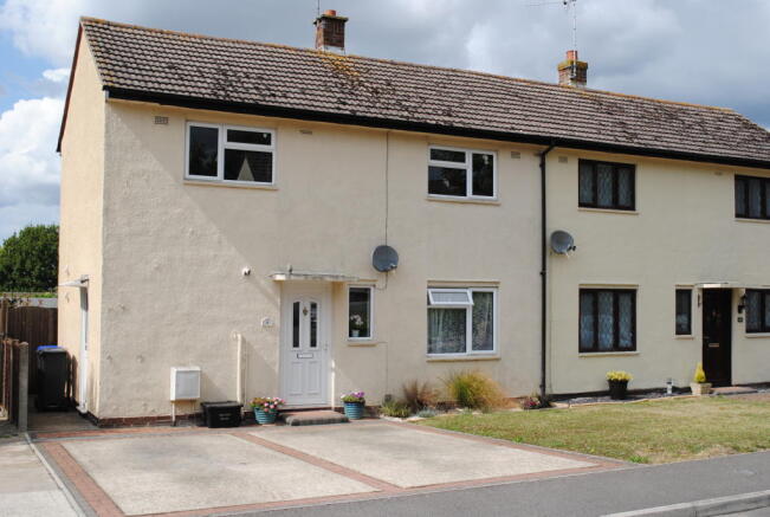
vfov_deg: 32.0
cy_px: 258
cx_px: 385
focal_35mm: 42
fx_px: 900
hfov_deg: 46.3
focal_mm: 28
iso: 100
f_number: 8
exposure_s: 1/250
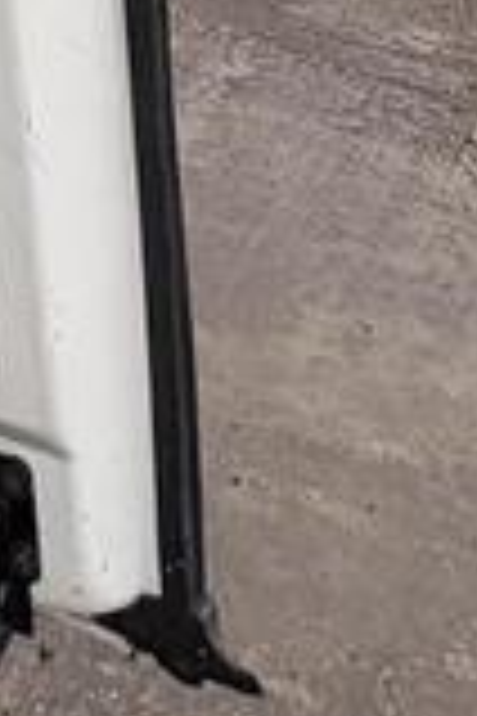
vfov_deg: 17.5
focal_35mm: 82
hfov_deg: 16.0
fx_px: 1630
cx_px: -90
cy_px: -725
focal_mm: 2.22
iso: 40
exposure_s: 1/181
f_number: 2.2
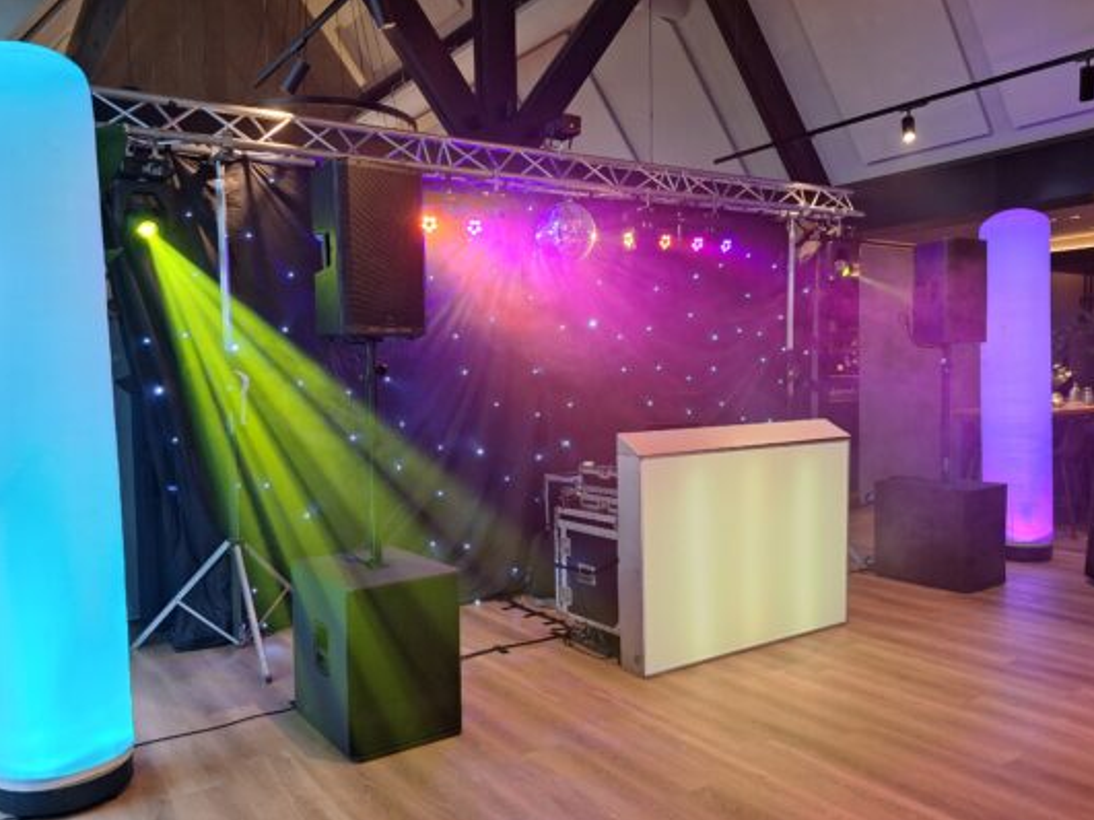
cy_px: 426
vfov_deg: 53.0
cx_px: 513
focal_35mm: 26
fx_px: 822
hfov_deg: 67.3
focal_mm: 5.54
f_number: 1.8
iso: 320
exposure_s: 1/33
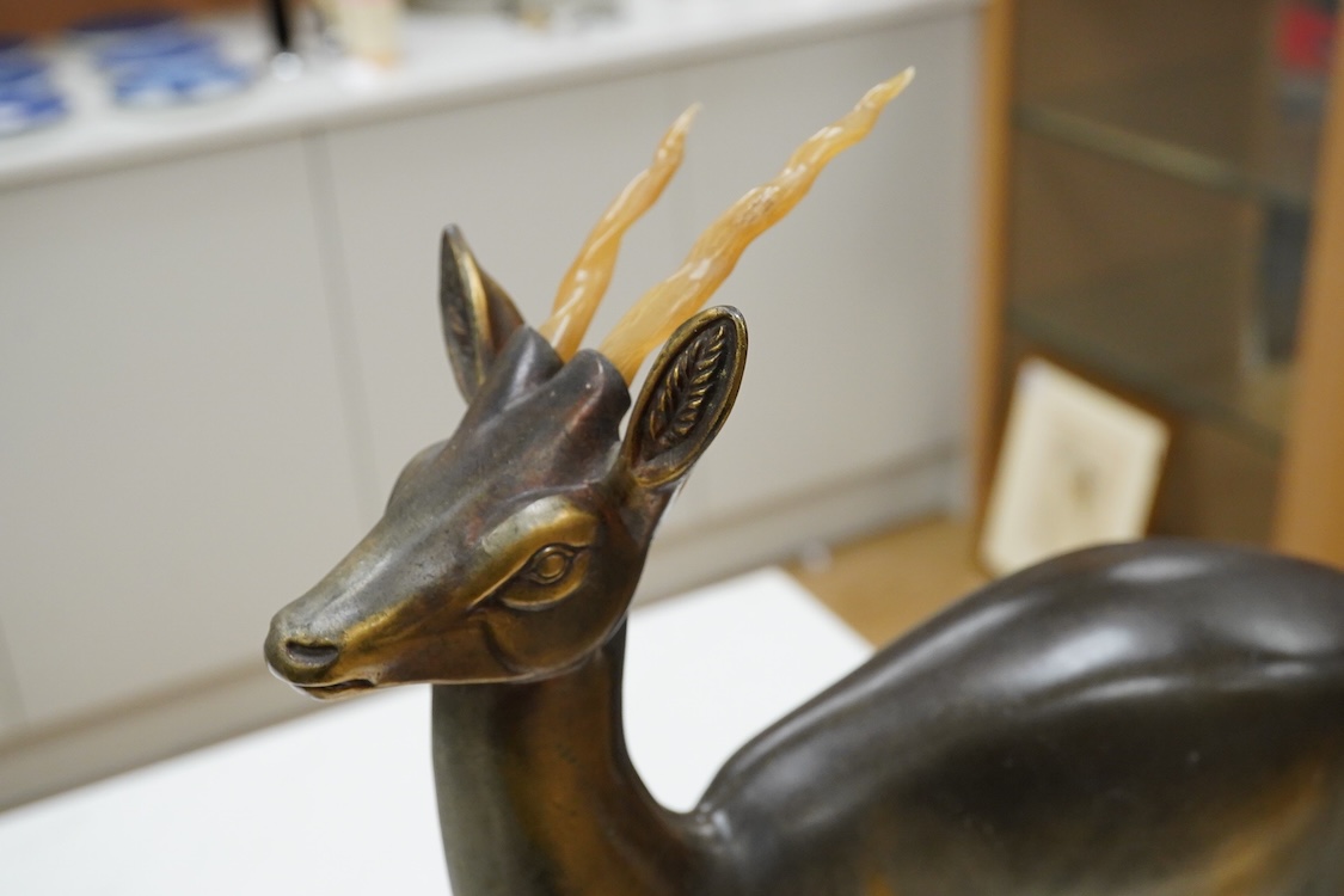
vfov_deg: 29.9
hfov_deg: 43.6
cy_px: 448
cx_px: 672
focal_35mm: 45
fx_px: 1680
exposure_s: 1/160
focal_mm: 30
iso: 2500
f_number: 10
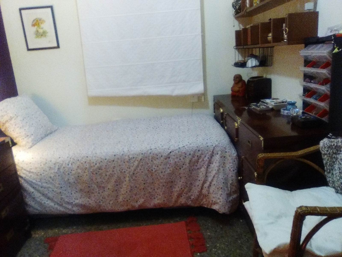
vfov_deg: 49.7
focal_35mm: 28
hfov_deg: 63.4
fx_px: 277
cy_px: 128
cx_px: 171
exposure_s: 1/24
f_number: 2.2
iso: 700
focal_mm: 2.34
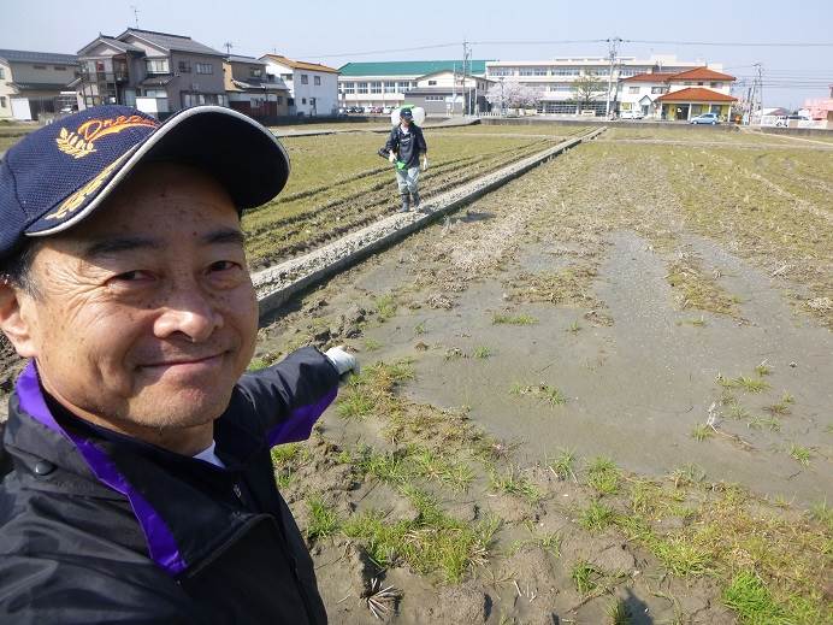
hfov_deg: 69.4
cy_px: 312
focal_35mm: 25
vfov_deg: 54.9
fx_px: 602
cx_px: 416
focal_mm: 4.5
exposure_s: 1/400
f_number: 3.9
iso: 100
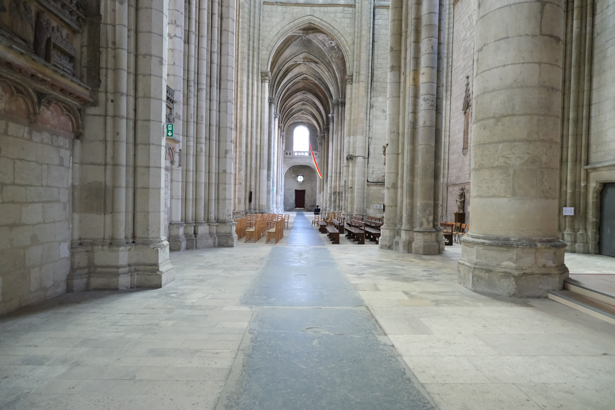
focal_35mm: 23
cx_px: 308
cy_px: 205
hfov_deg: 76.1
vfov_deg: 55.1
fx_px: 393
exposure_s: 1/75
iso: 6400
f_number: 3.5
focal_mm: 15.6
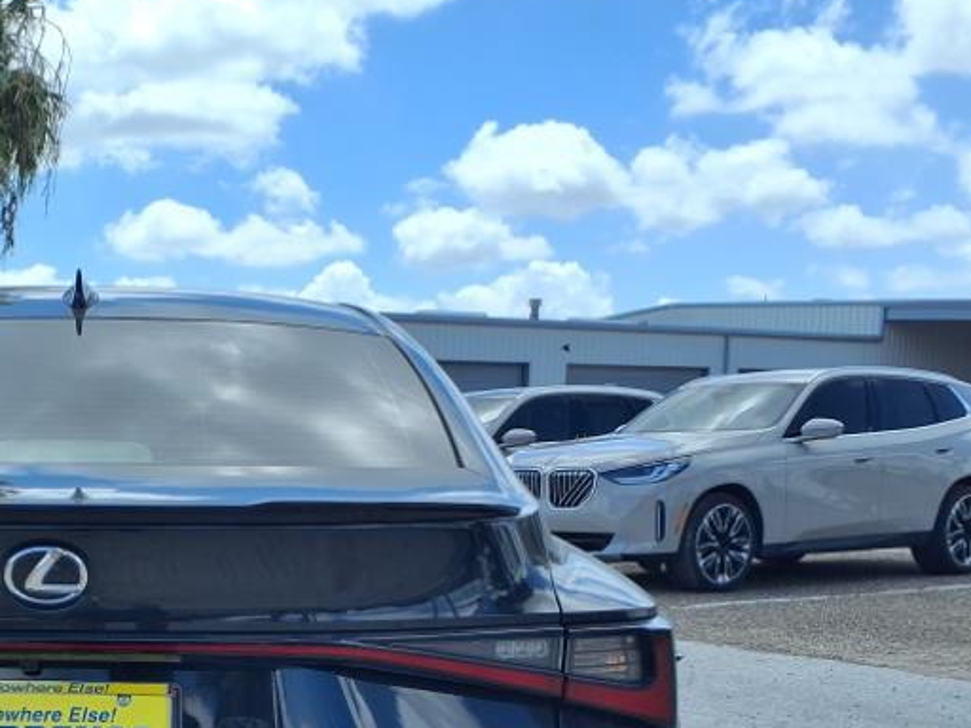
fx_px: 1515
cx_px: 89
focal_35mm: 54
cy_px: 669
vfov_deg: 26.1
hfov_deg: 33.6
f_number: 1.9
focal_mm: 3.58
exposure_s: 1/2000
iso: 40
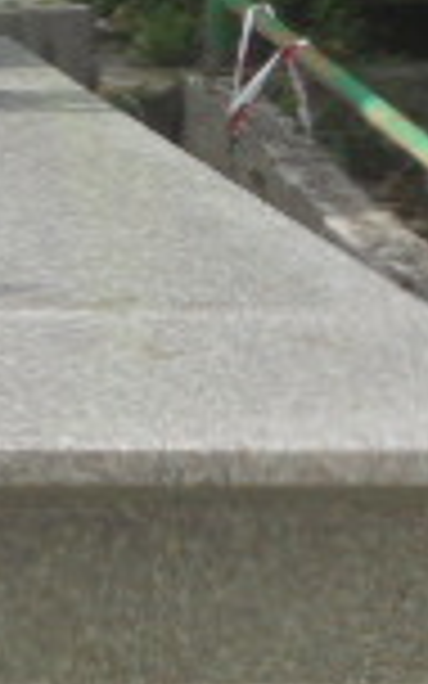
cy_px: 50
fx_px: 4069
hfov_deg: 5.7
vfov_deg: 9.6
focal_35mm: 218
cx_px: -680
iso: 100
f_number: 4.8
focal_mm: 8.9
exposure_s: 1/400
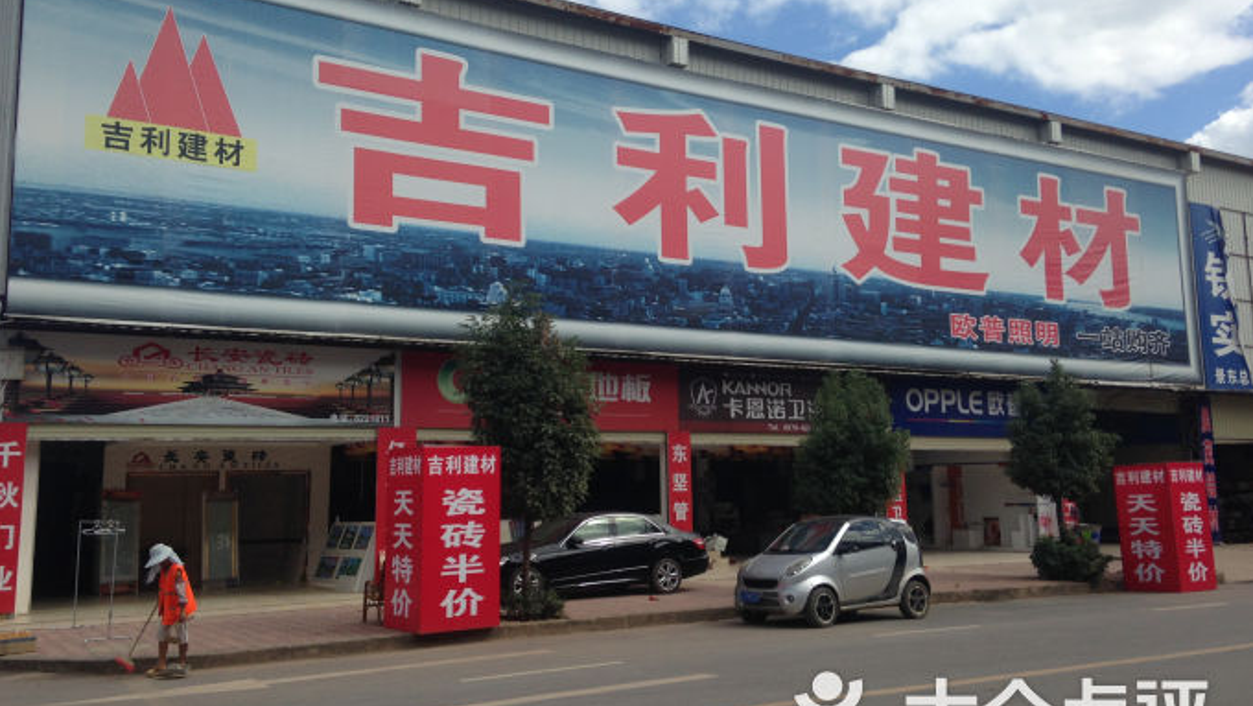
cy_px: 327
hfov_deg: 54.0
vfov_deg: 32.0
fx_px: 1230
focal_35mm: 37
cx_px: 612
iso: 50
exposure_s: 1/1290
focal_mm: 4.12
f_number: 2.4
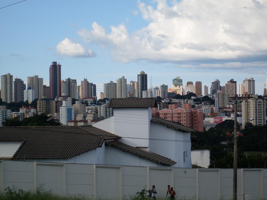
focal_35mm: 114
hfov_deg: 17.3
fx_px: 879
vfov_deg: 13.0
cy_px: 100
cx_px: 134
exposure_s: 1/500
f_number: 5.2
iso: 80
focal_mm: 18.9
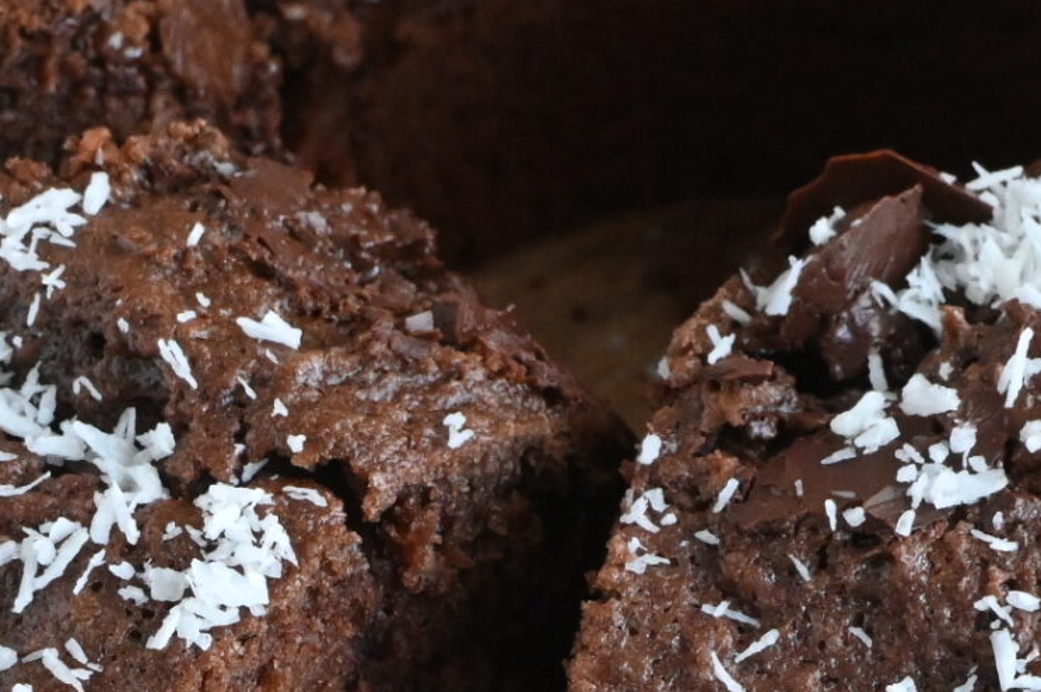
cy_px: 336
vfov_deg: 7.7
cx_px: 673
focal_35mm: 179
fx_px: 5172
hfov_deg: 11.5
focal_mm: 35
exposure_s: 1/15
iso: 2500
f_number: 10
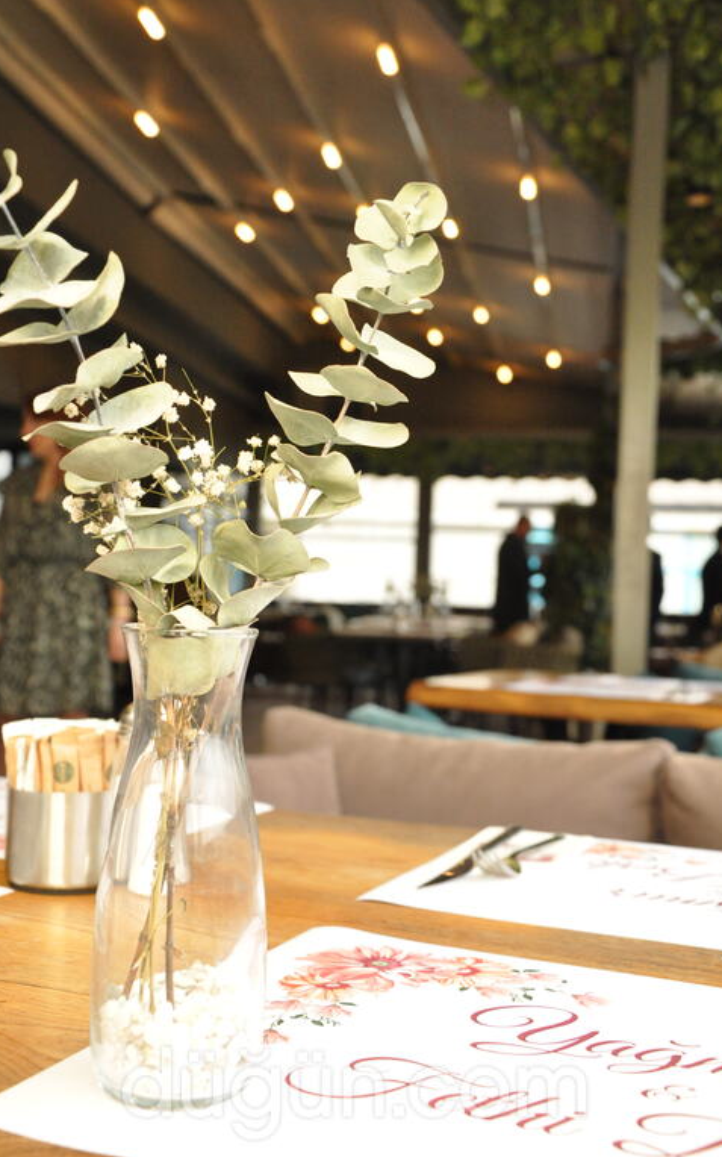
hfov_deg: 29.8
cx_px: 354
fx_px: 1355
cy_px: 578
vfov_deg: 46.2
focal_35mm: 43
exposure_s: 1/125
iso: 1600
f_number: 5.6
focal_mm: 28
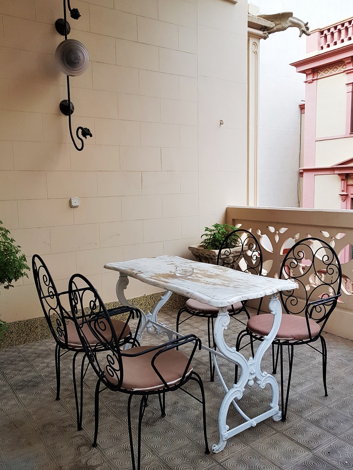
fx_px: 394
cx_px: 173
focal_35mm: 29
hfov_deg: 48.2
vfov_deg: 61.6
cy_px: 255
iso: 64
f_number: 1.7
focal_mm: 4.2
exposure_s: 1/50
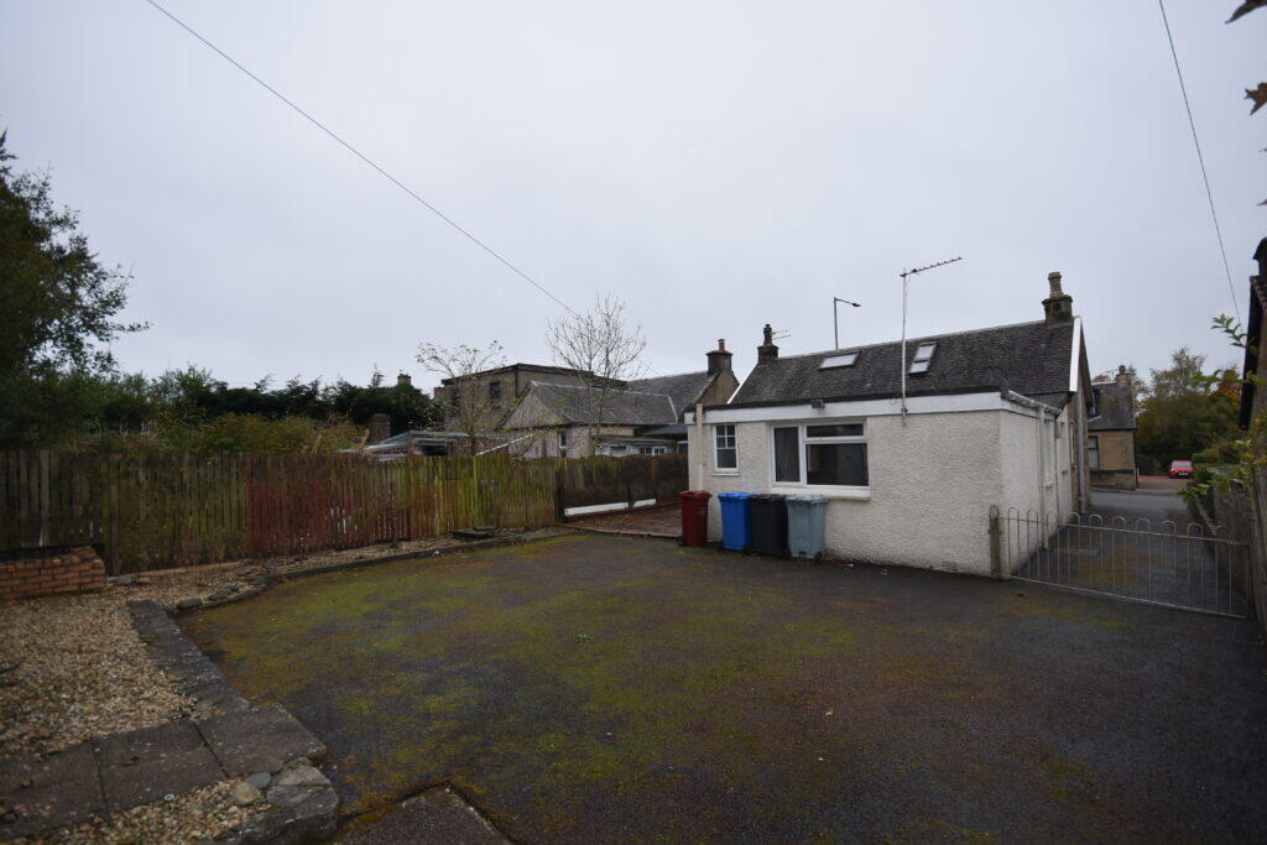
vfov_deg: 77.3
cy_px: 422
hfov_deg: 100.4
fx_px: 528
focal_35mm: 15
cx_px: 634
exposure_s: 1/125
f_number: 5.6
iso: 220
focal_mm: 10
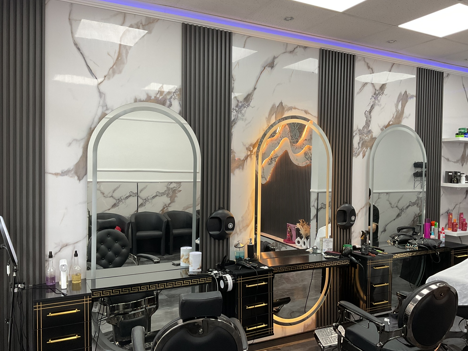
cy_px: 180
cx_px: 242
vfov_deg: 46.8
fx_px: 406
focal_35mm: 30
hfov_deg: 60.0
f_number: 1.8
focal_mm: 3
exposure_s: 1/120
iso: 64
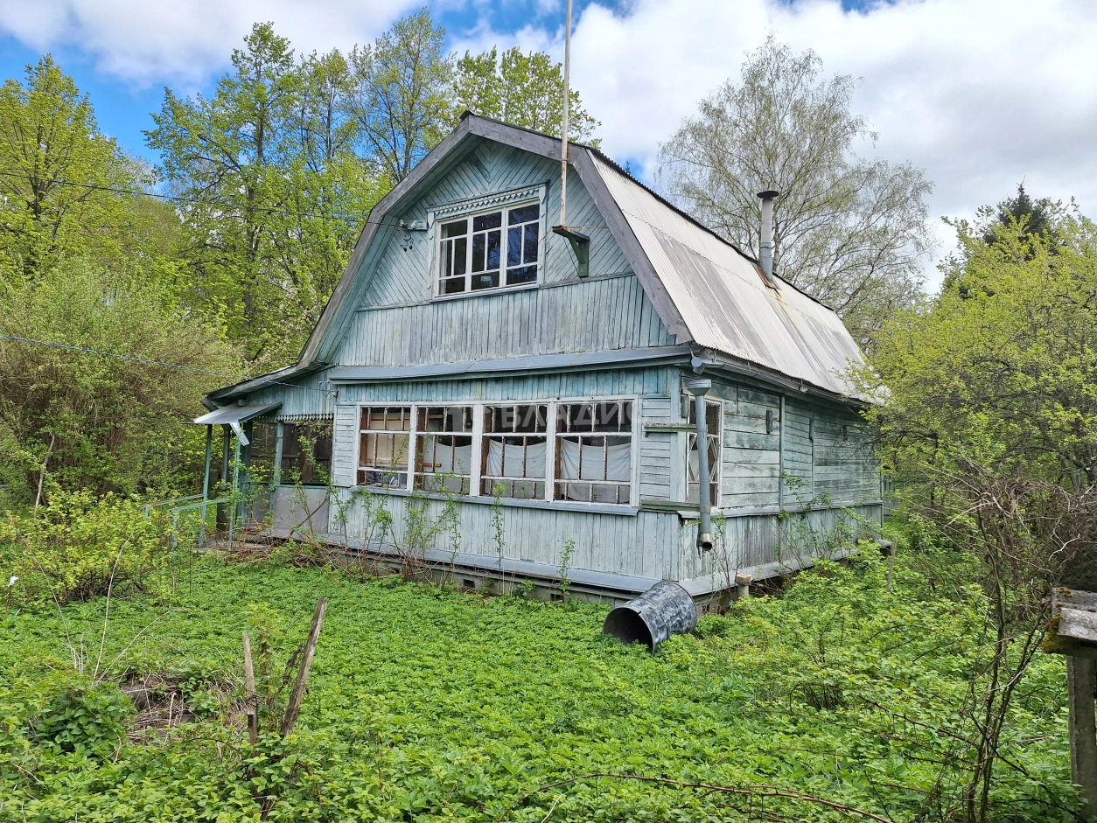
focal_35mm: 23
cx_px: 548
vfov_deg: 58.9
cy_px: 412
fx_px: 729
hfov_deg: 73.9
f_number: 1.8
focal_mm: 5.54
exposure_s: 1/1770
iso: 40
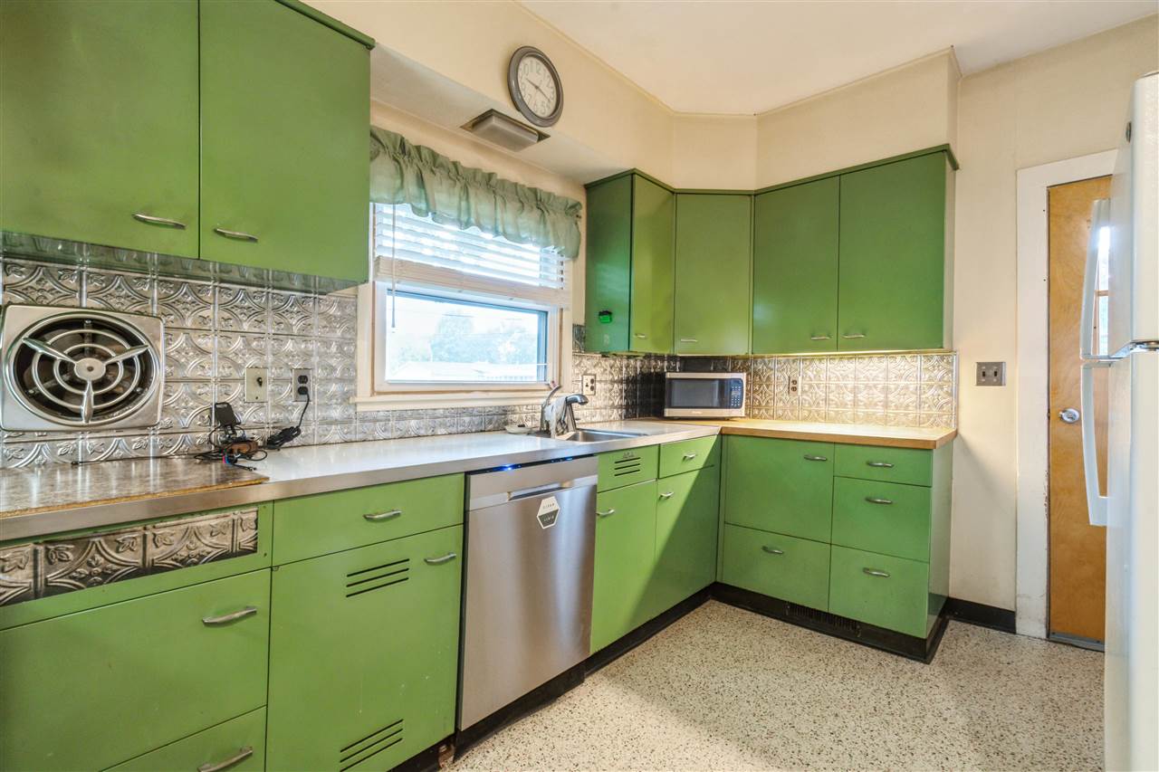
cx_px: 580
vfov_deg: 73.7
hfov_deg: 96.7
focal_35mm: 16
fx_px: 515
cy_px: 386
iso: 400
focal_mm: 16
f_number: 10
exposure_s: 1
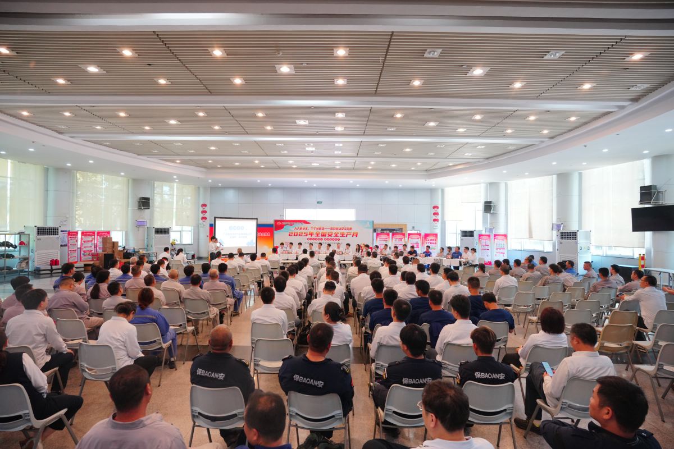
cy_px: 224
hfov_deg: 84.0
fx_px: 374
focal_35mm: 20
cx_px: 337
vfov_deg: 61.9
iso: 1600
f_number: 5
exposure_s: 1/60
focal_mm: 20
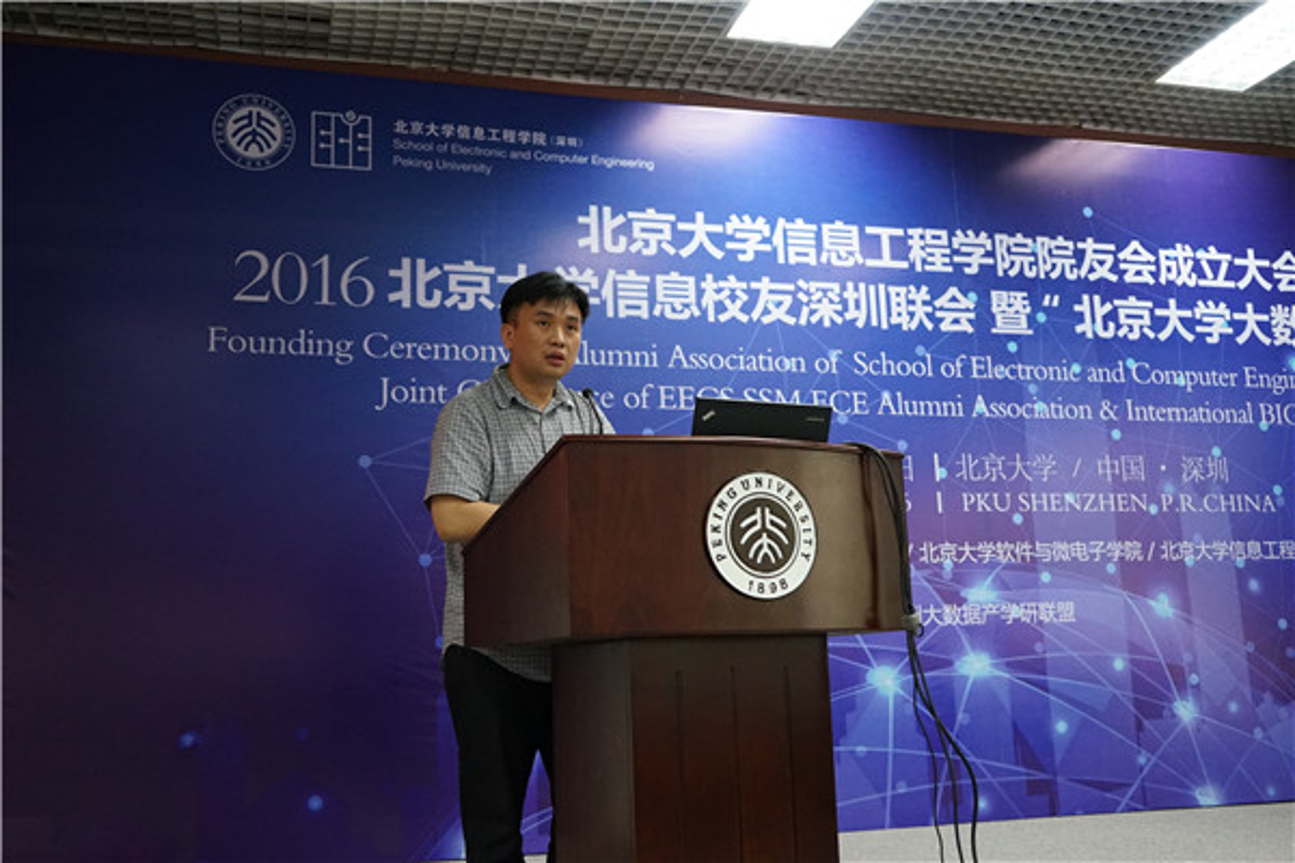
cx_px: 648
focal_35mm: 35
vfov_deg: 37.9
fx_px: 1259
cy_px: 432
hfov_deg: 54.4
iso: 4000
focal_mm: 35
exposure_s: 1/160
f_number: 4
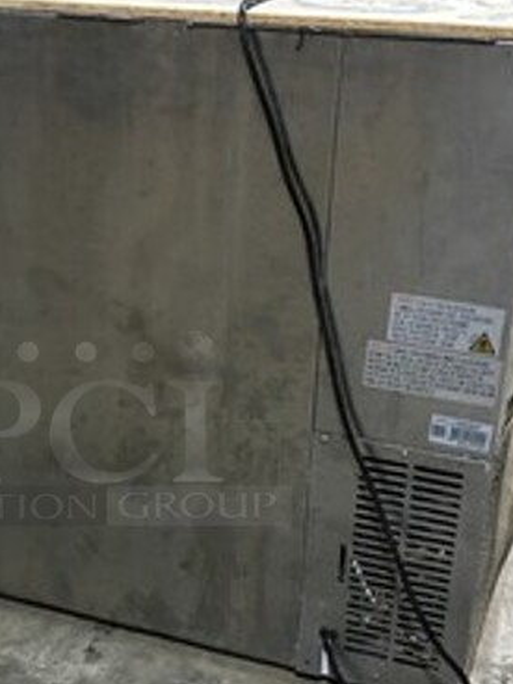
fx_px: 1265
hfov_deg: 22.5
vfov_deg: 30.1
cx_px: 86
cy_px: 428
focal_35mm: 64
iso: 64
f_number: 2.2
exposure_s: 1/4
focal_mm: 4.15
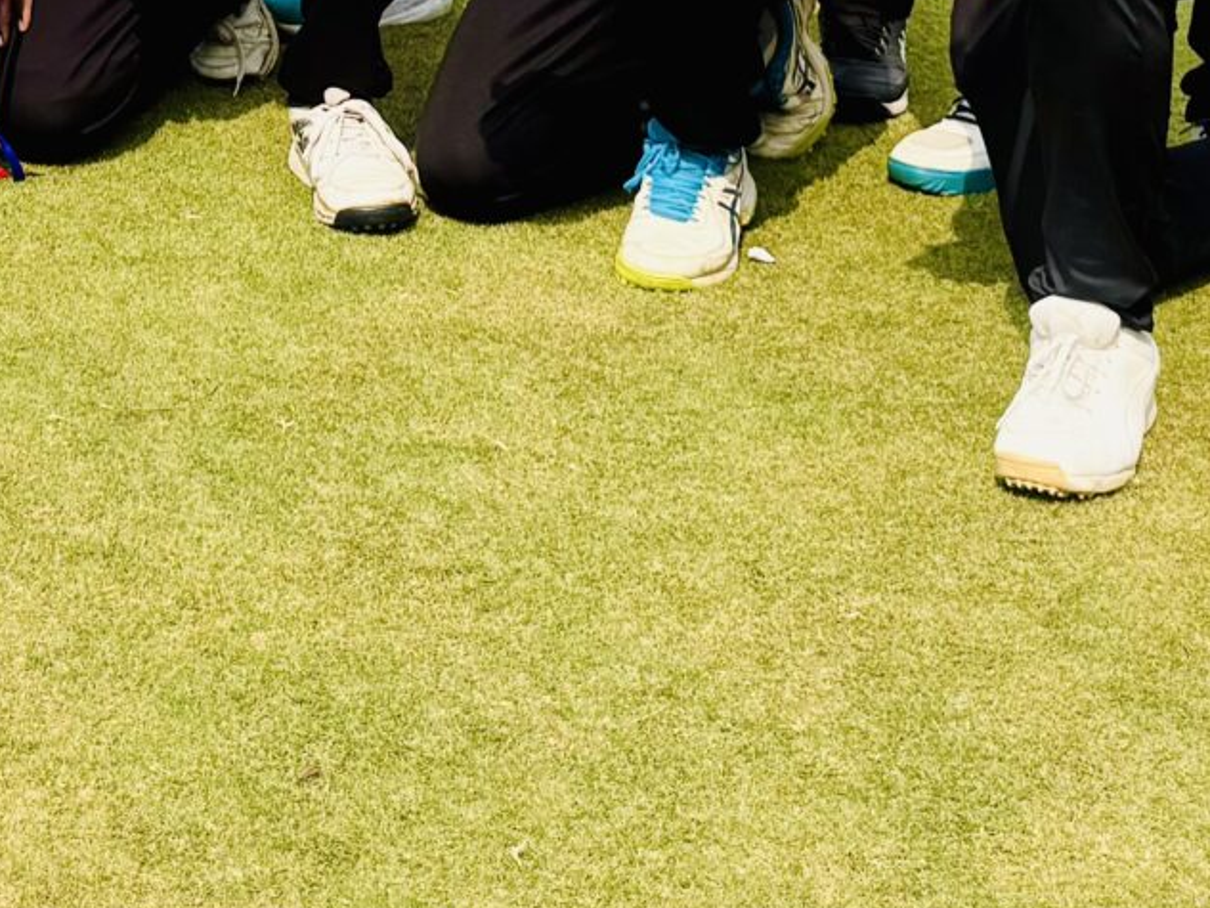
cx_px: 141
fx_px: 3391
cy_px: -570
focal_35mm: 97
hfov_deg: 19.9
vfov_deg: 14.0
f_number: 1.78
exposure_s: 1/3802
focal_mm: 6.76
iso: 80
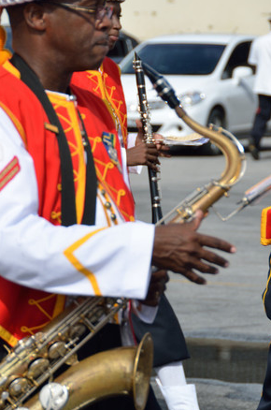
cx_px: 57
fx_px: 2857
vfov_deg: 8.2
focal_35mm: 252
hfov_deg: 5.4
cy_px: 234
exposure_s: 1/800
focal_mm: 105
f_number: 5.3
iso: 125
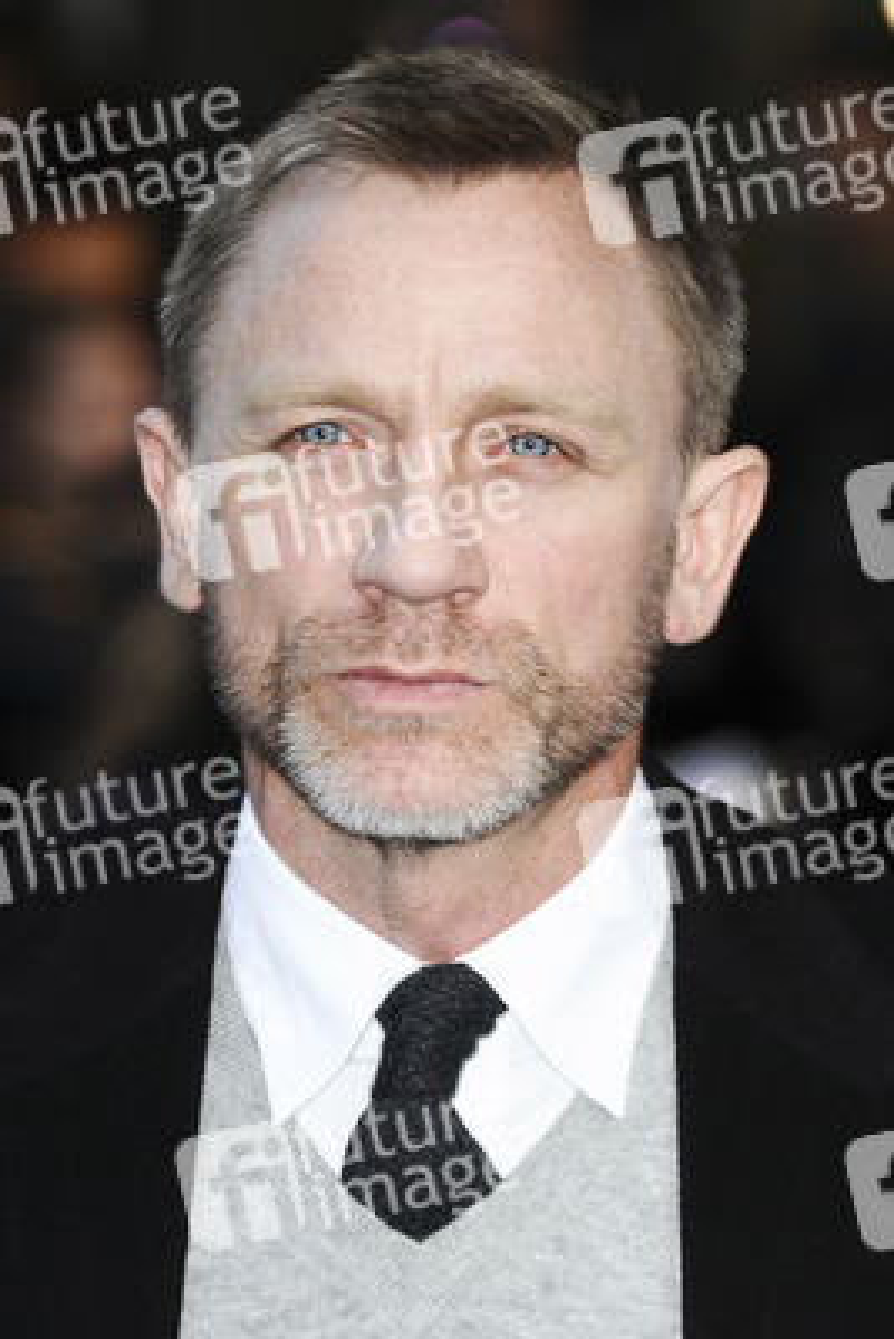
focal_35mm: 218
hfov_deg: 6.3
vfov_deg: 9.5
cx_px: 447
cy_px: 670
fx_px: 8094
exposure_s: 1/200
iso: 320
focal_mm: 145
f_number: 4.5
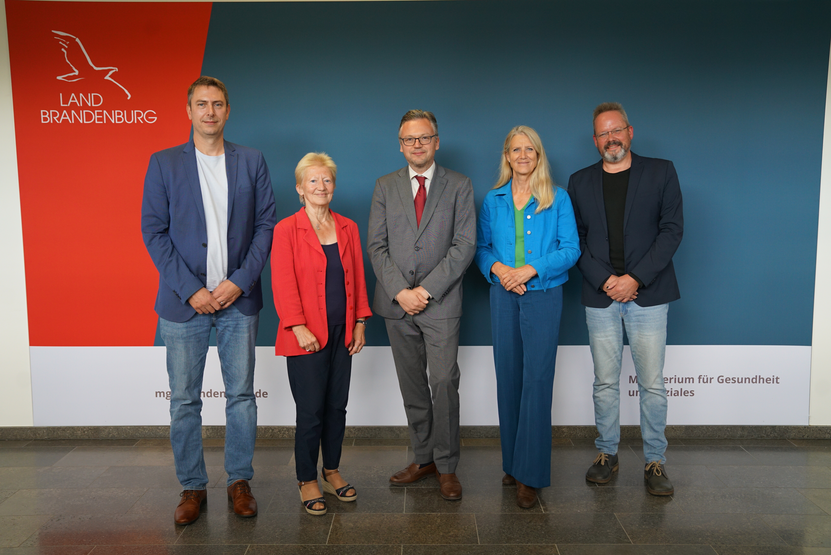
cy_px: 278
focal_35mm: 33
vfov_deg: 40.0
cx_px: 416
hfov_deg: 57.2
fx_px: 762
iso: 1000
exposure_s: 1/160
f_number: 4
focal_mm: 33
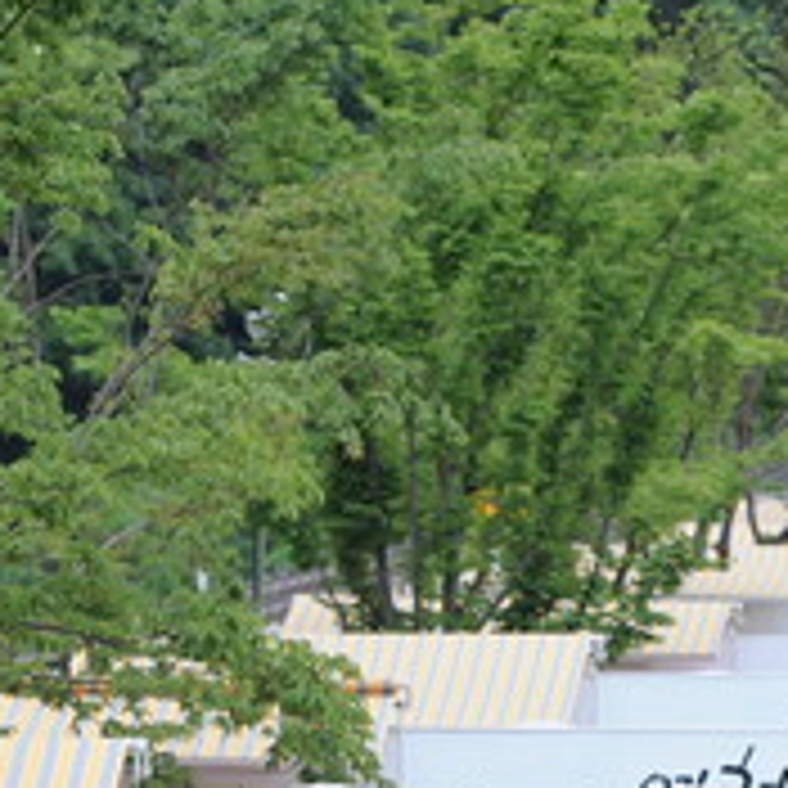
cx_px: 437
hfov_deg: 4.4
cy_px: 835
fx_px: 10147
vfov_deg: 4.4
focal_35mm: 394
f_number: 7.1
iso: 200
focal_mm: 135
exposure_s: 1/250
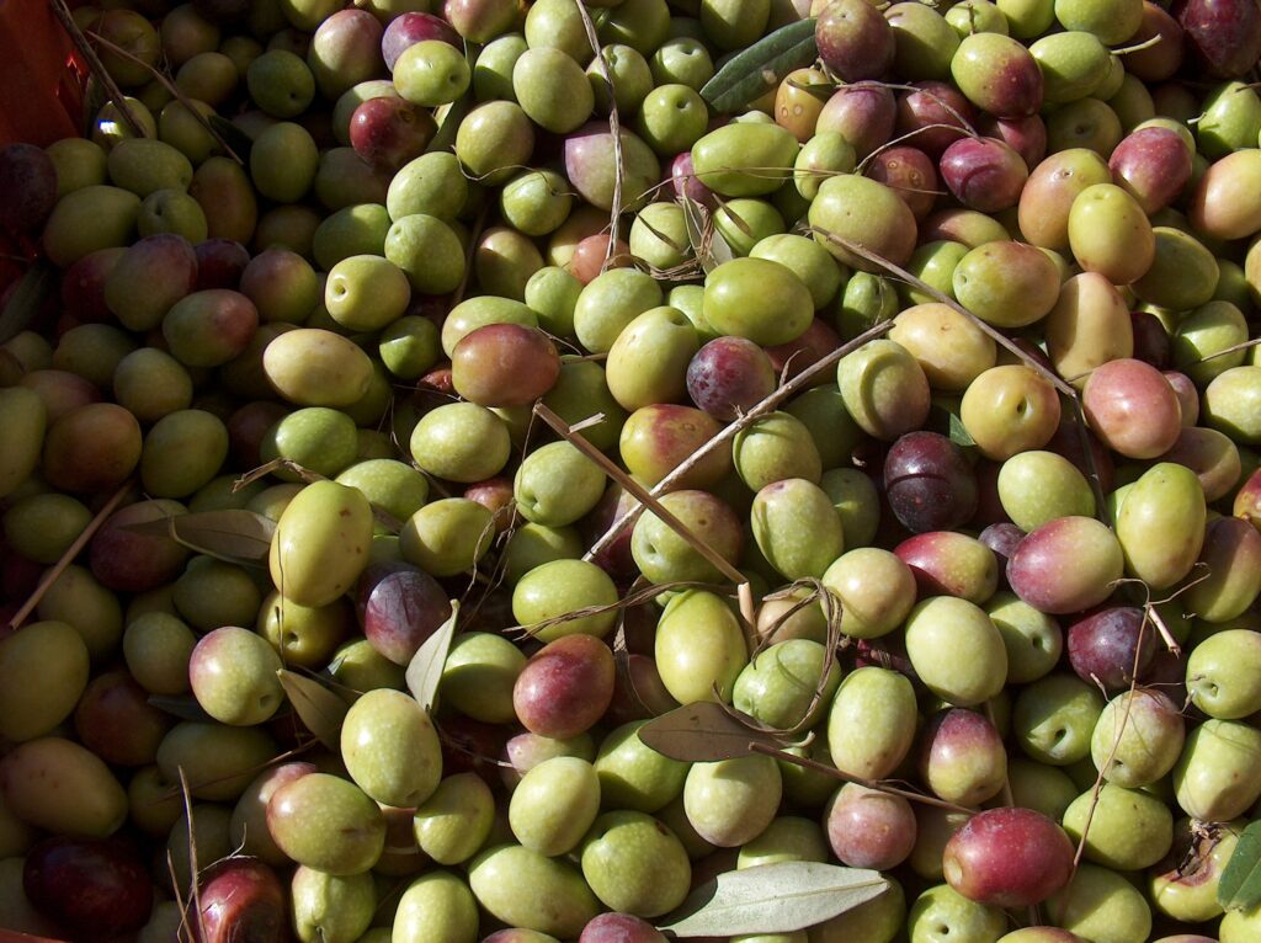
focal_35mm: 37
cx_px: 630
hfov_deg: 50.2
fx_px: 1347
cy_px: 472
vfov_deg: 38.6
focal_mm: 7.6
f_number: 6.7
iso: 100
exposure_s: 1/375
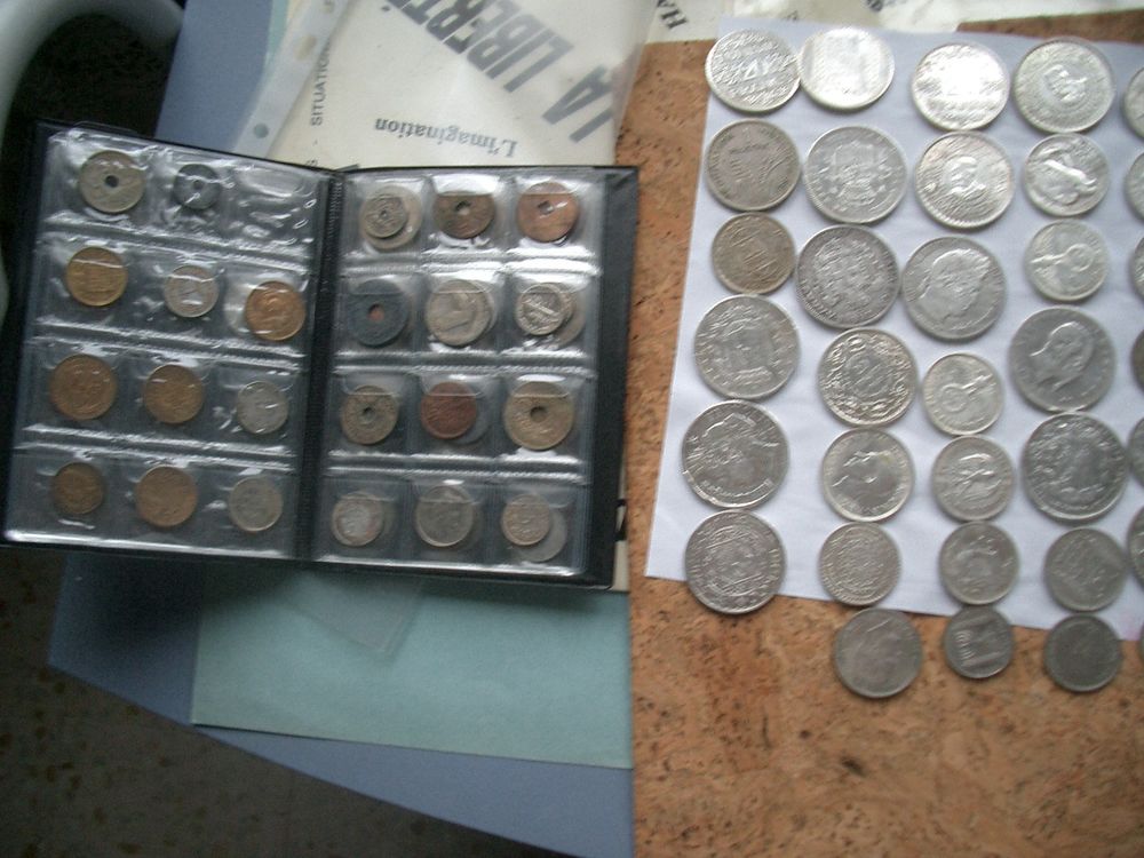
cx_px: 572
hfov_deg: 52.6
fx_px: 1157
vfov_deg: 40.7
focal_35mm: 35
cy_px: 429
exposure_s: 1/25
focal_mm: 5.8
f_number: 2.6
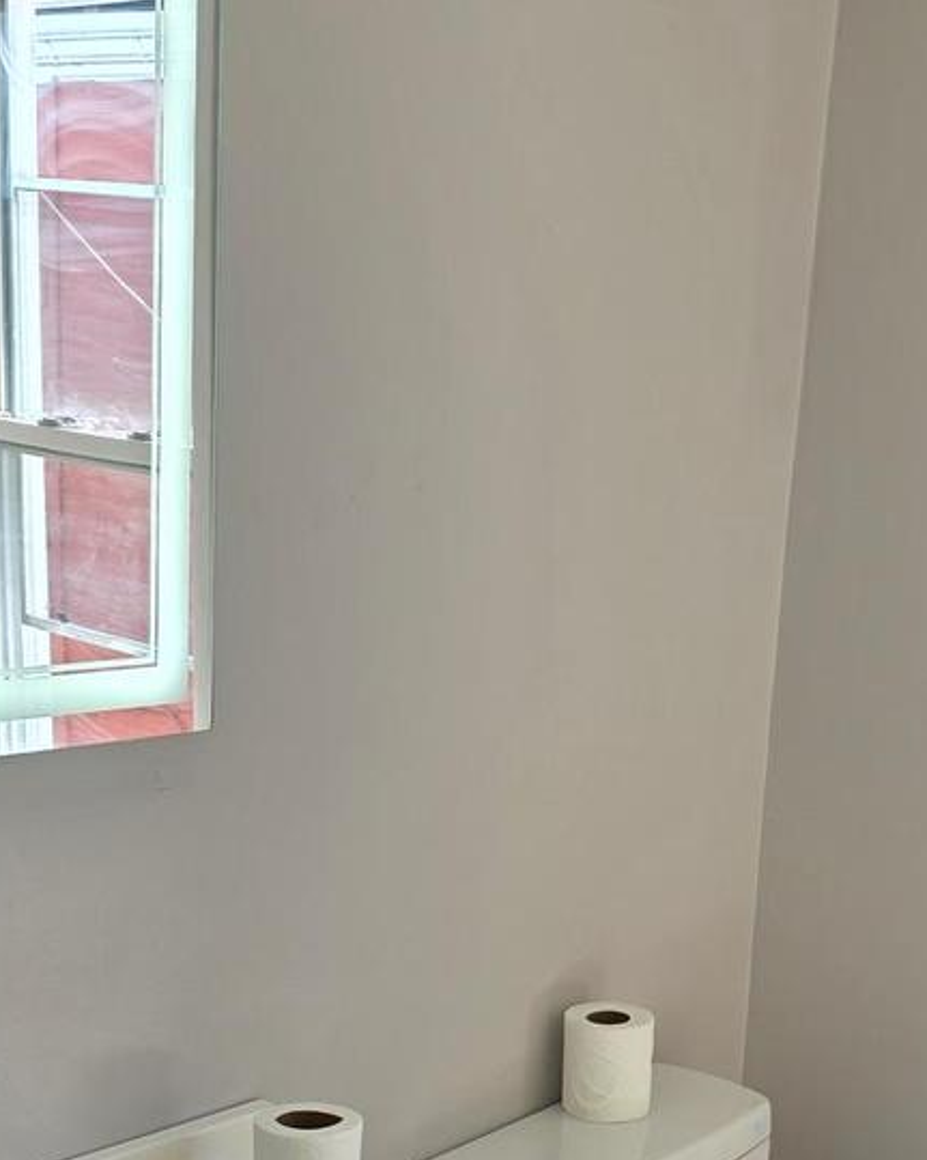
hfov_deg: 23.7
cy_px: 925
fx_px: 2195
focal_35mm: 64
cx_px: 662
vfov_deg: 28.9
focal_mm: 6.3
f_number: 1.7
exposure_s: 1/120
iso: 20
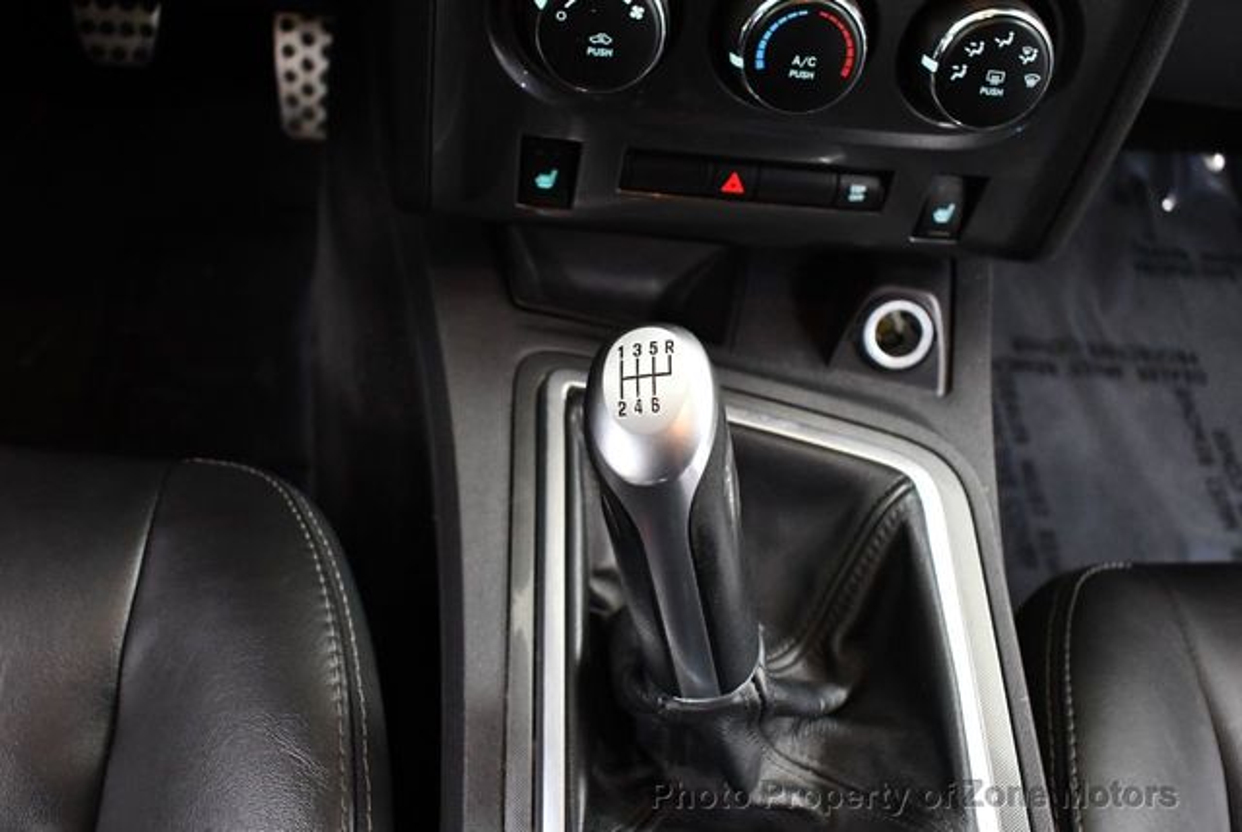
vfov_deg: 37.0
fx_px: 1244
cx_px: 621
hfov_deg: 53.1
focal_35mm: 36
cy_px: 416
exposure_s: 1/80
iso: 3200
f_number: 3.5
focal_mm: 18
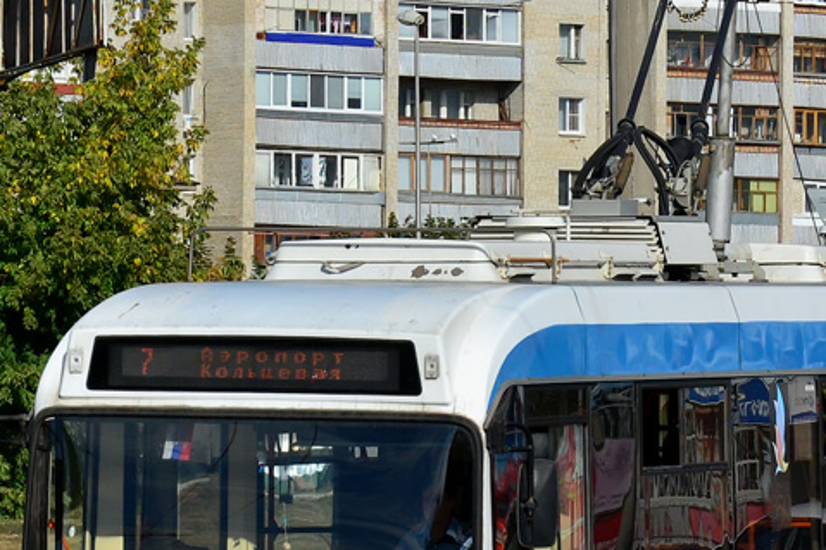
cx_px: 431
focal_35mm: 263
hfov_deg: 7.8
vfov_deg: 5.2
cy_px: 262
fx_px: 6032
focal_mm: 70
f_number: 8
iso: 400
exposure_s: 1/1600
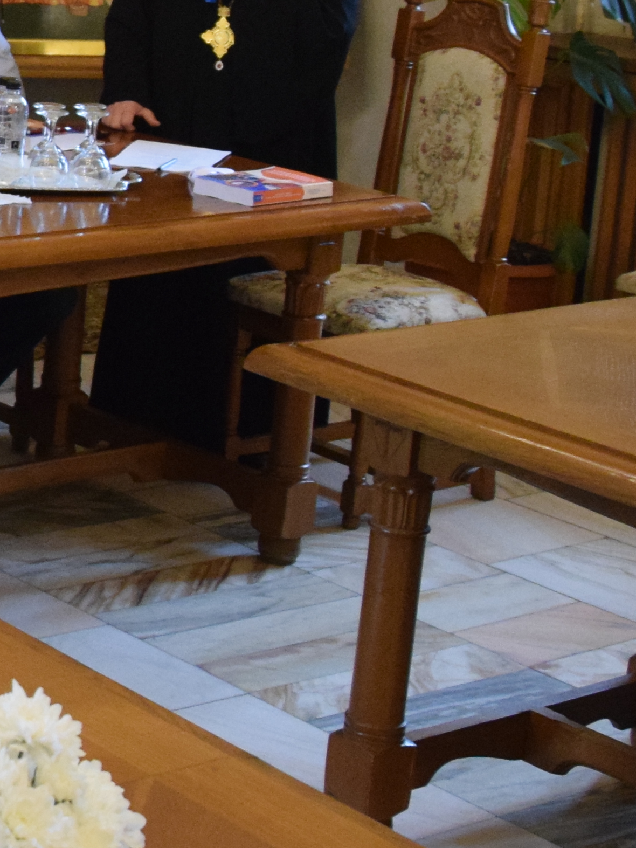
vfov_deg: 19.6
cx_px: -445
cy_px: 148
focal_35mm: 99
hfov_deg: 13.6
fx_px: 2425
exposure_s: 1/60
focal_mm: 18
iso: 2200
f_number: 3.5
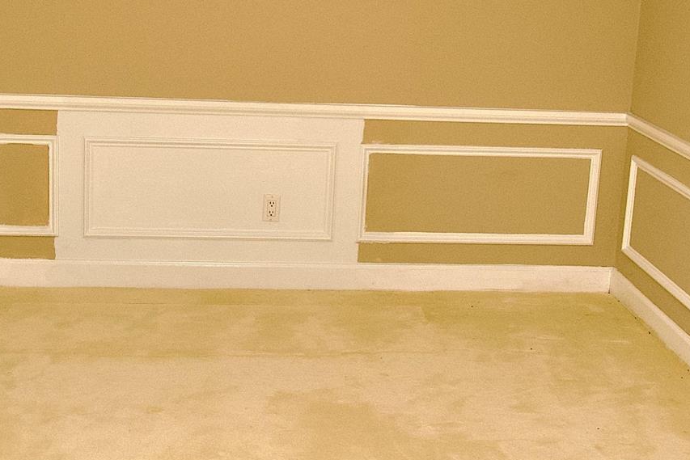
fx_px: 1035
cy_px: 103
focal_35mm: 54
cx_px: 408
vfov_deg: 24.7
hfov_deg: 36.8
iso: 400
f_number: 8
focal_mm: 10
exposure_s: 1/60
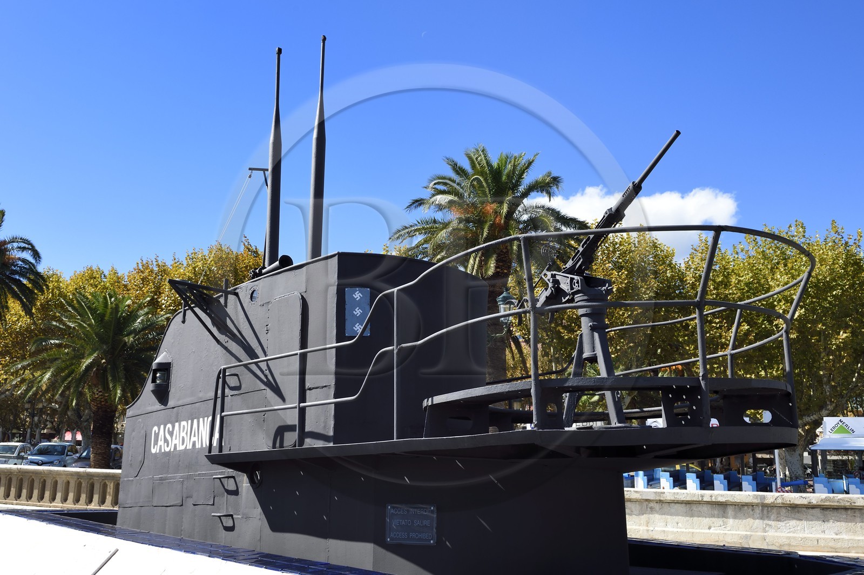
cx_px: 432
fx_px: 743
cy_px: 288
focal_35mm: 31
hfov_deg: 60.3
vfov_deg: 42.3
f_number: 10
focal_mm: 31
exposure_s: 1/250
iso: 200
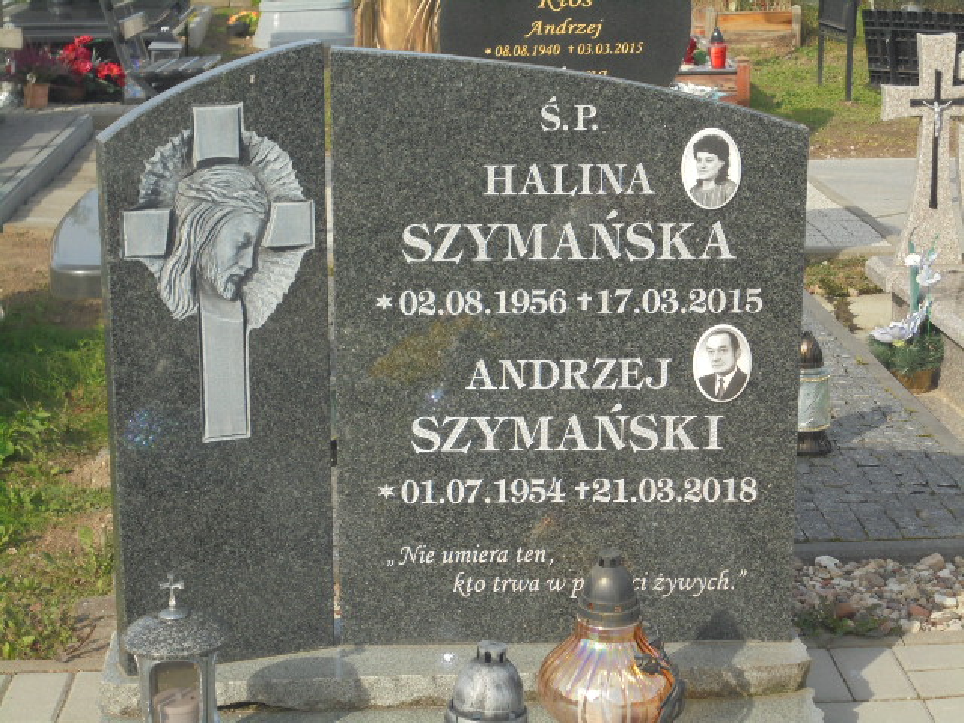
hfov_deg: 26.7
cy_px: 362
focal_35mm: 73
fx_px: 2033
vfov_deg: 20.2
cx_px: 482
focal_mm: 13.1
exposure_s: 1/320
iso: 100
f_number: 6.1
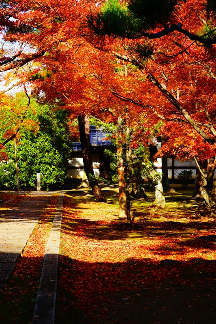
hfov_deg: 16.4
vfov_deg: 24.5
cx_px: 108
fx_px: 747
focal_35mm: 83
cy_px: 162
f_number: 6.7
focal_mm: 83
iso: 100
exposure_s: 1/125
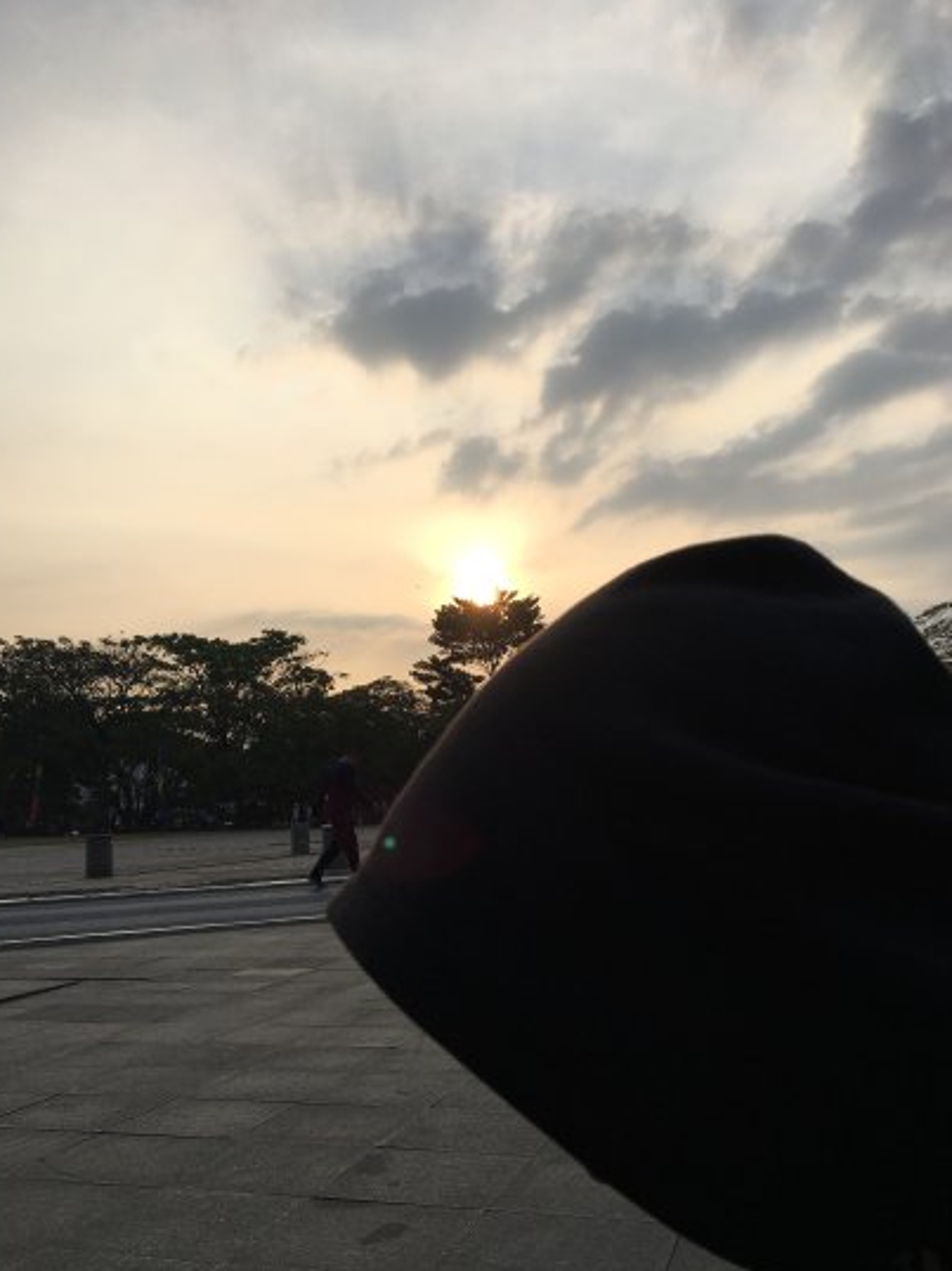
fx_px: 1211
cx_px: 436
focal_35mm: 33
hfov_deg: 42.9
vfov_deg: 55.2
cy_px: 716
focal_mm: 4.15
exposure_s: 1/1748
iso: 25
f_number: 2.2
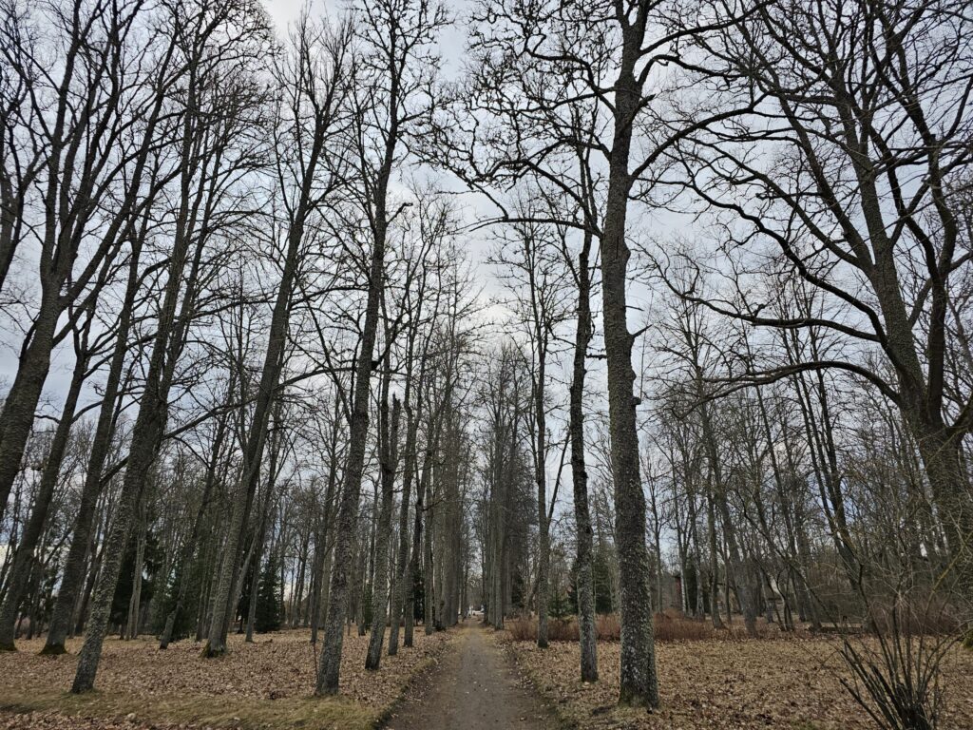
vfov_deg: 58.9
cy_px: 365
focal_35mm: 23
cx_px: 486
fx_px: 646
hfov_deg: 73.9
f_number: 1.7
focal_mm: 6.3
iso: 100
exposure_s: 1/180
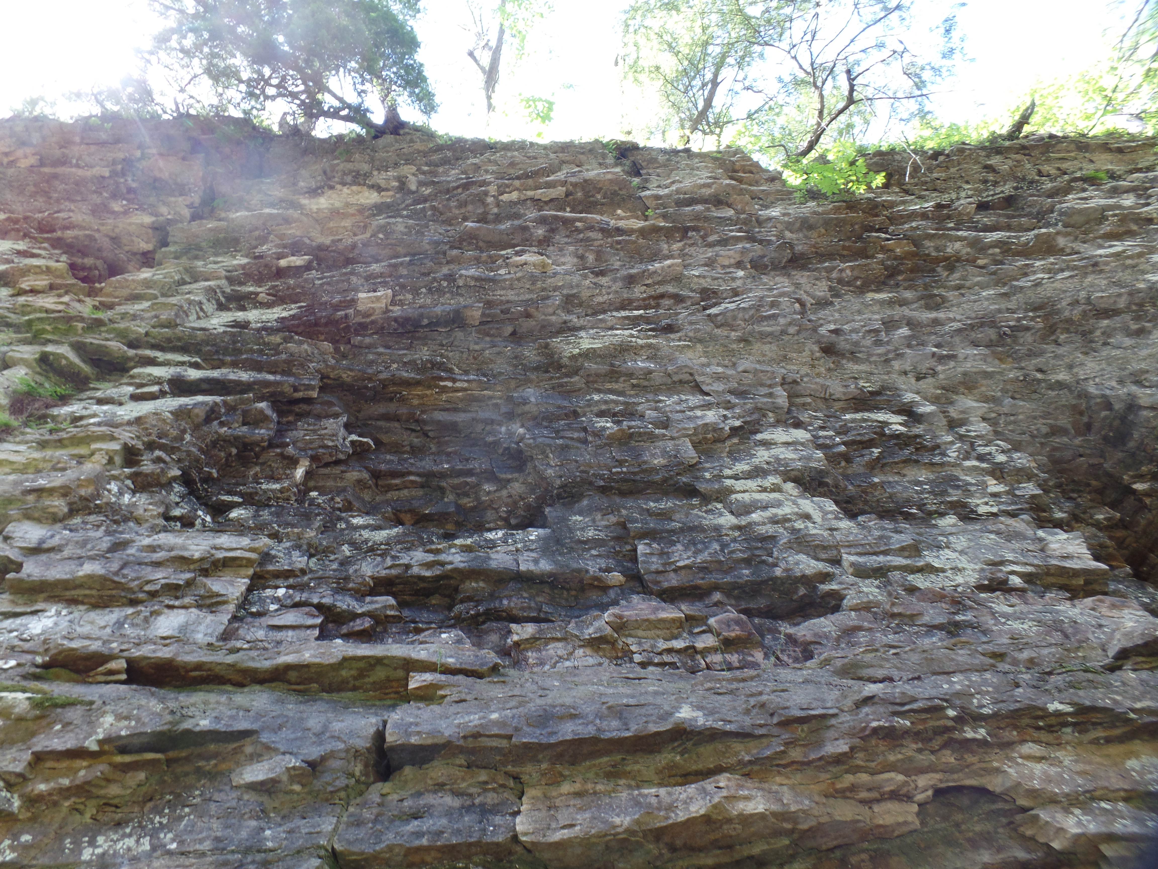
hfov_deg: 73.9
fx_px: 769
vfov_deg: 58.9
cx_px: 579
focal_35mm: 23
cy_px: 434
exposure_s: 1/45
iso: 80
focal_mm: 4.1
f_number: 3.2
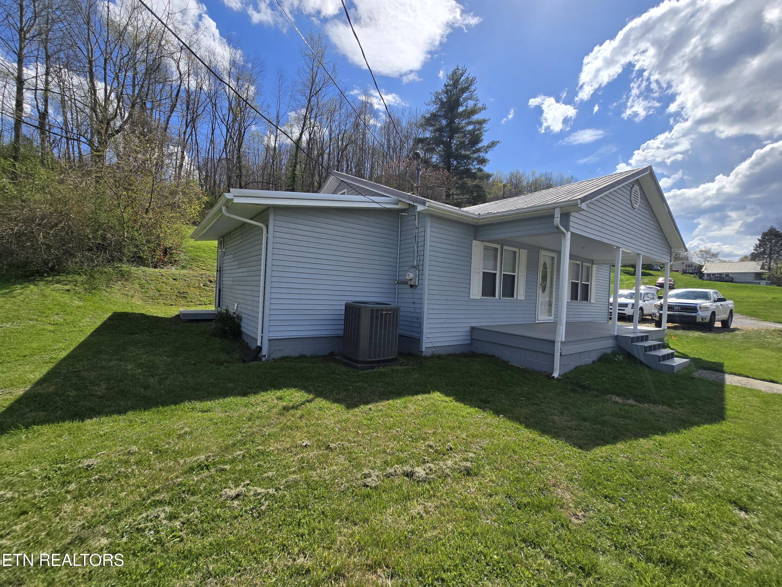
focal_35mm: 13
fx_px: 294
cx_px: 391
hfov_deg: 106.2
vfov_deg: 89.9
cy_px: 294
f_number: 2.2
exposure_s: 1/3717
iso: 50
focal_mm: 2.2
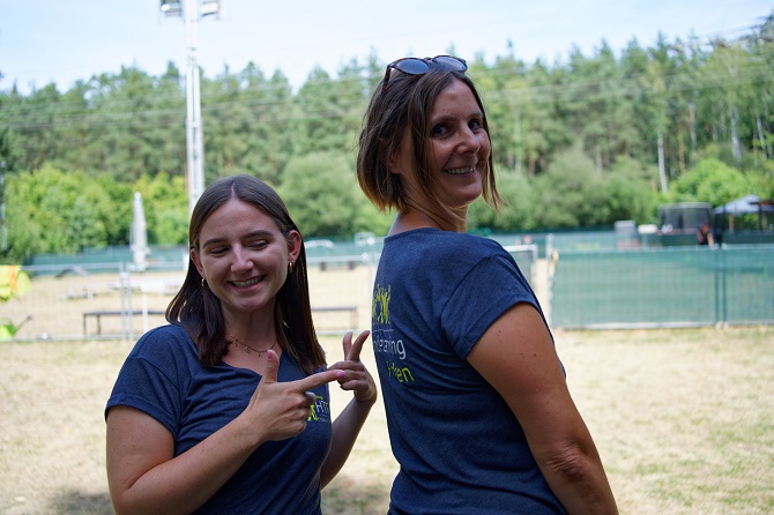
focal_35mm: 35
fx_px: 752
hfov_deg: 54.5
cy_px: 258
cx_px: 387
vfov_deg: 37.8
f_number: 3.2
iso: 400
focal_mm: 35
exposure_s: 1/2500
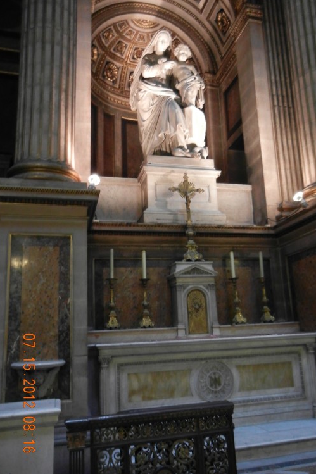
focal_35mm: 32
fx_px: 421
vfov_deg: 58.7
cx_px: 174
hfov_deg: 41.1
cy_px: 240
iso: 200
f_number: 3.5
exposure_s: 1/2.7
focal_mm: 5.4
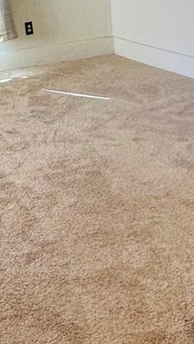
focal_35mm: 67
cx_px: 22
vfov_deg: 30.7
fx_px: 612
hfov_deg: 17.7
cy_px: 69
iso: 125
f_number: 2.2
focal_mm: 2.22
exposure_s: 1/120
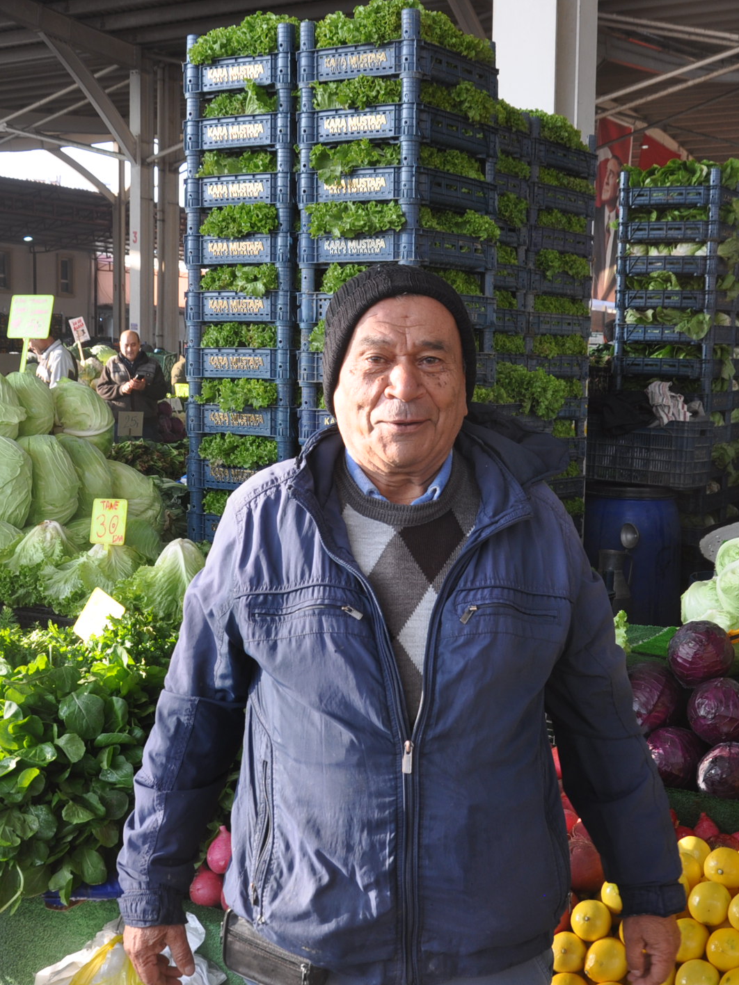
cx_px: 412
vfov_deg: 39.7
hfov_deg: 30.2
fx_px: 1366
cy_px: 495
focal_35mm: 48
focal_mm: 22
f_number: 7.1
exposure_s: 1/50
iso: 200
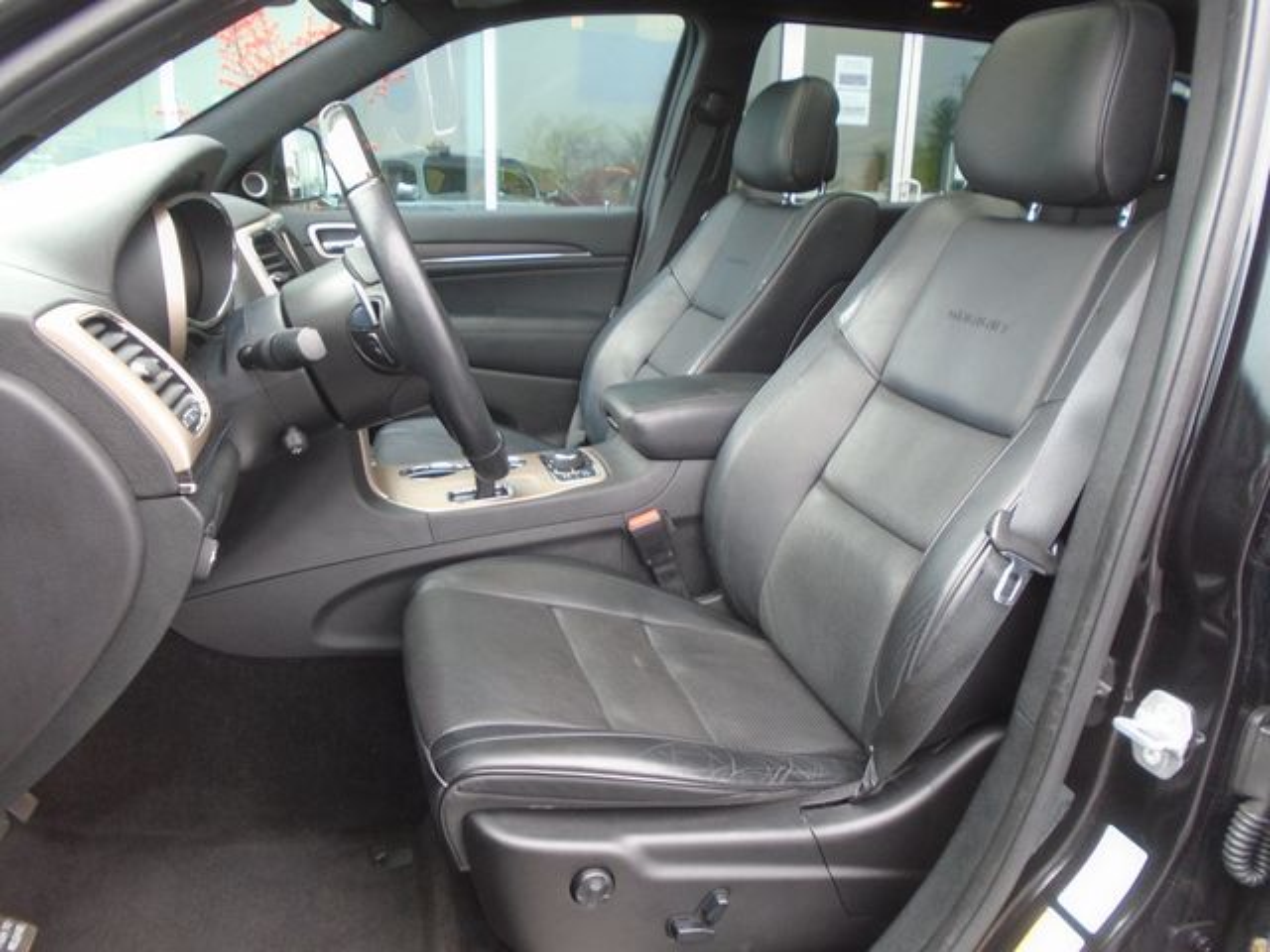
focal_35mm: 26
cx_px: 635
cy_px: 476
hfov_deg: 67.3
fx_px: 954
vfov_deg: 53.1
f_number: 3.2
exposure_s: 1/30
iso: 100
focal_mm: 4.6
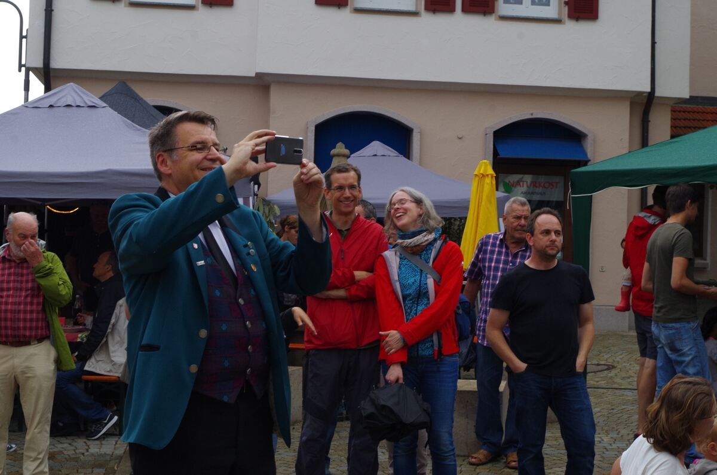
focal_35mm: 57
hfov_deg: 35.1
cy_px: 238
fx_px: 1133
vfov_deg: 23.7
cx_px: 358
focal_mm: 37.5
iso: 800
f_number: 7.1
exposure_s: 1/60
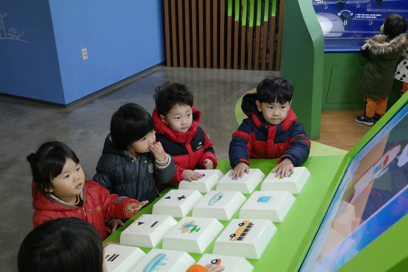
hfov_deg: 53.1
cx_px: 204
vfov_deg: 36.9
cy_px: 136
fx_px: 408
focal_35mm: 36
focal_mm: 24
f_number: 3.5
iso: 800
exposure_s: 1/50
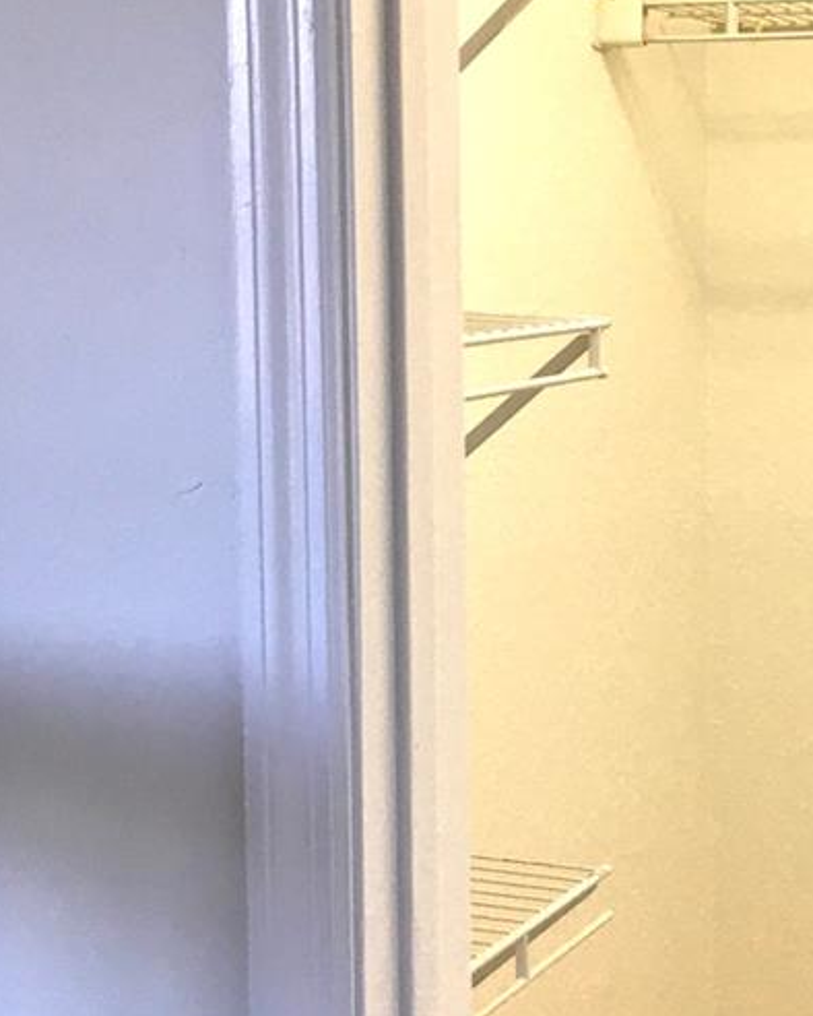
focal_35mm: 69
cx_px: 850
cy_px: 392
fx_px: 2074
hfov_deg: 21.3
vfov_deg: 27.4
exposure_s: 1/30
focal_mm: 4.15
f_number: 2.2
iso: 25
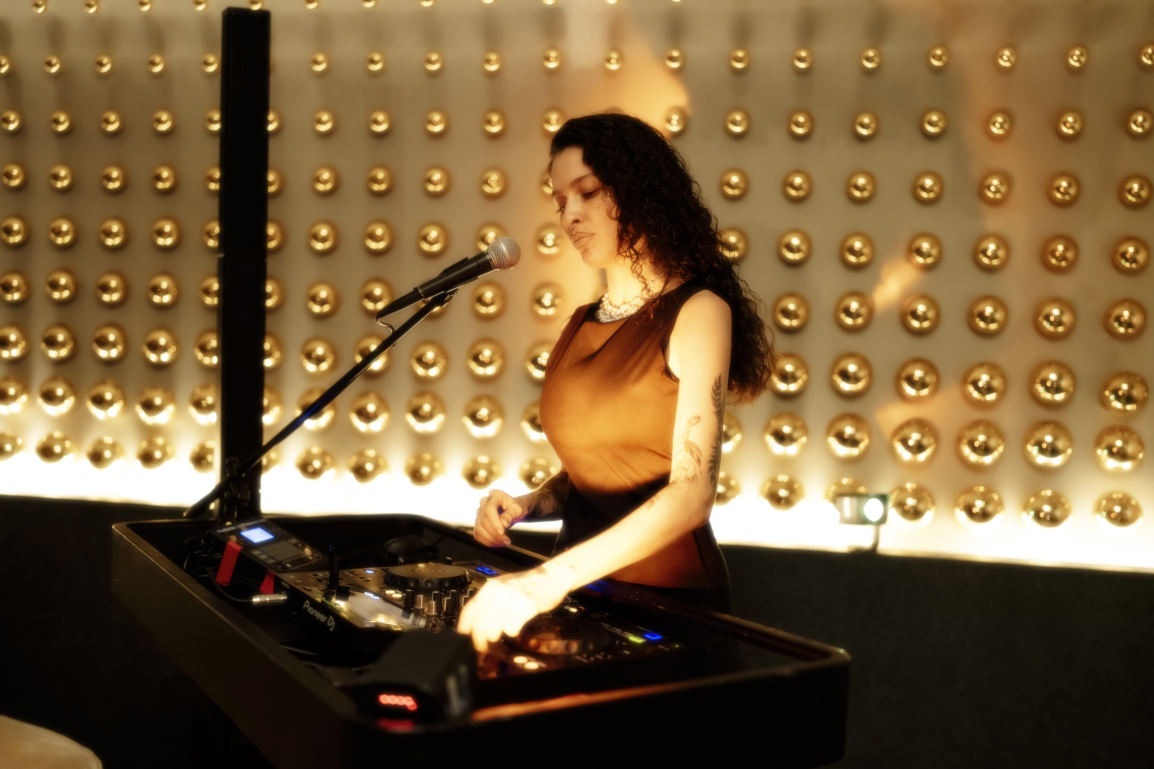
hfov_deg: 54.4
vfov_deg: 37.9
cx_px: 577
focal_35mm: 35
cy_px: 384
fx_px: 1122
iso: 2500
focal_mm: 35
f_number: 1.4
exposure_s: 1/250
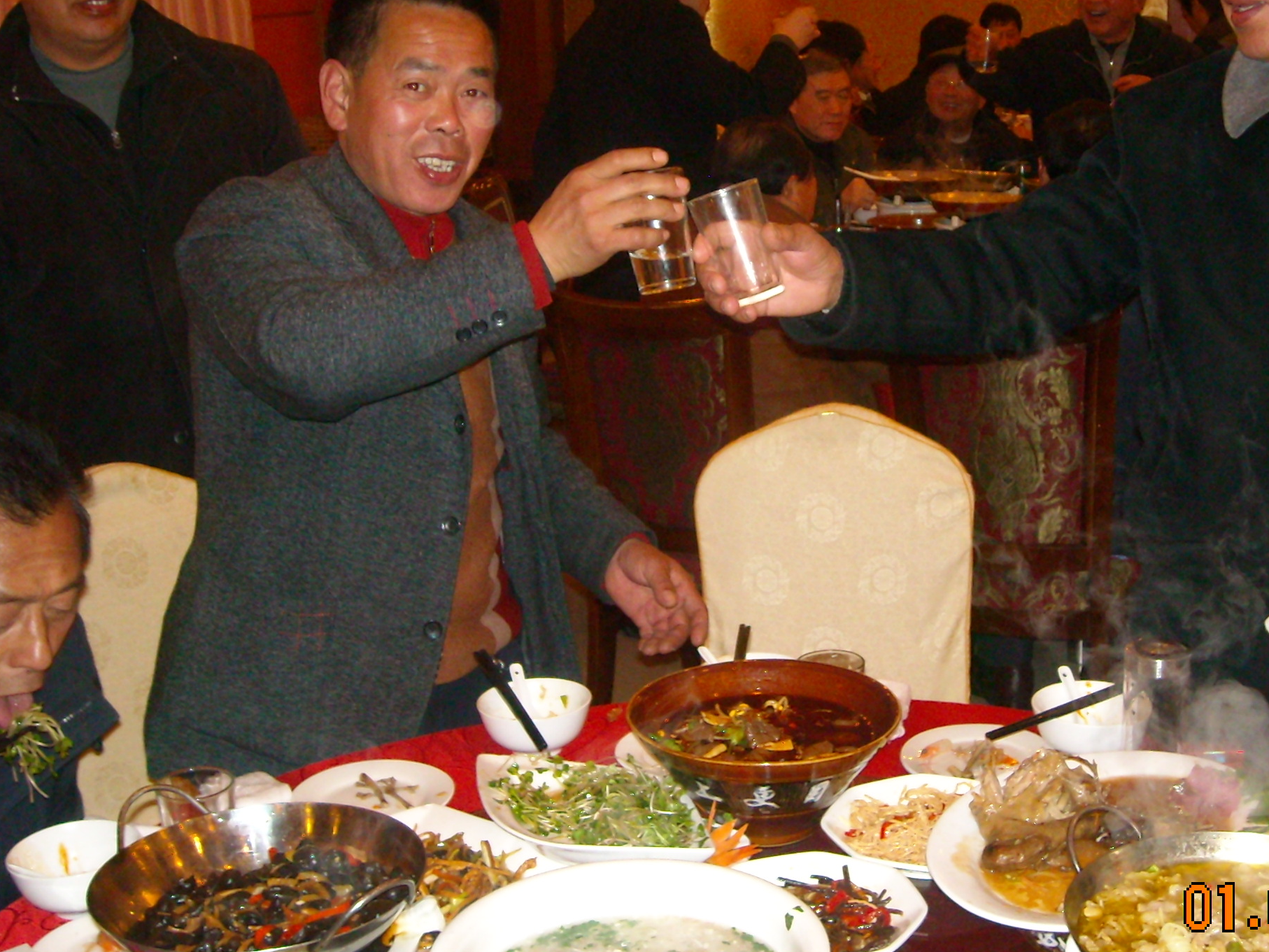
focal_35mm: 50
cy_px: 370
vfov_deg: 29.0
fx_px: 1833
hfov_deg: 37.9
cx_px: 802
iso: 400
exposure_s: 1/60
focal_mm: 5.7
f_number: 2.8
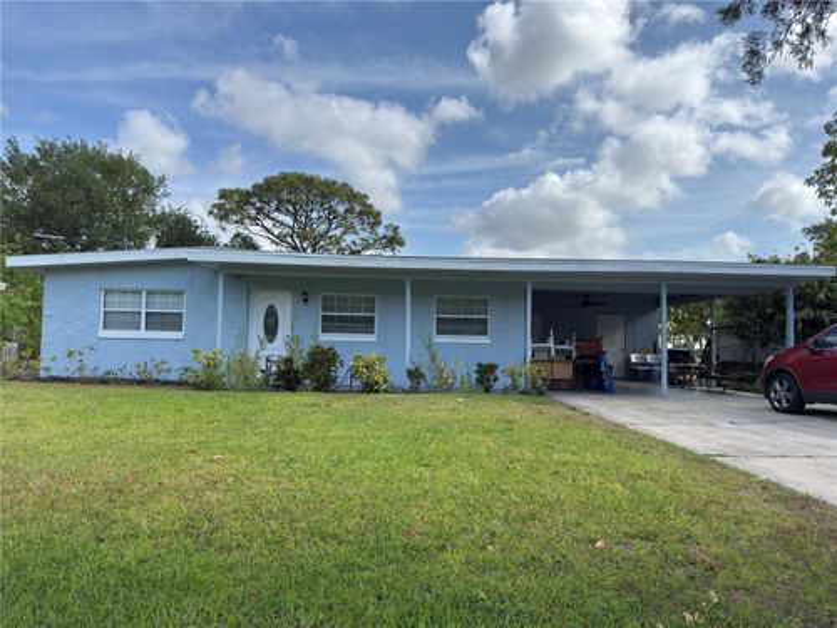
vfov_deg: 56.8
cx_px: 418
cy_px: 314
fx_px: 580
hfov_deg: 71.6
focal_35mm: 24
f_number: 1.78
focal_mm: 6.76
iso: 64
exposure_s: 1/3226
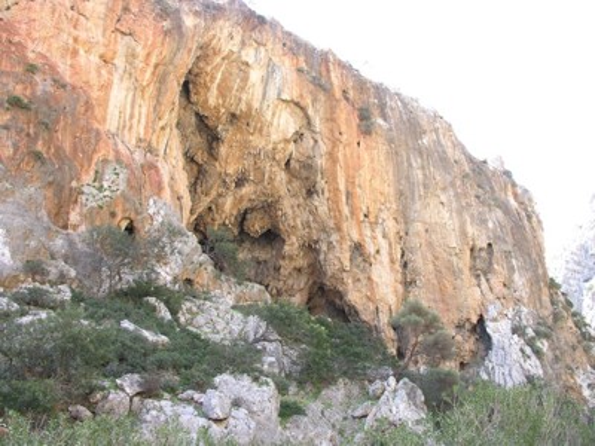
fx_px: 602
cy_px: 223
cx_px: 298
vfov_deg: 40.7
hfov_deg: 52.6
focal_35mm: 35
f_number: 2.8
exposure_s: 1/60
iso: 50
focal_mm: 8.9
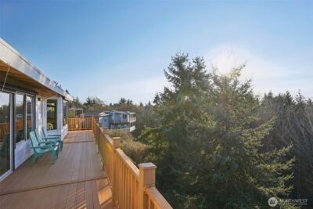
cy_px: 104
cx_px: 156
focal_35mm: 17
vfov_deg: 70.5
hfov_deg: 93.3
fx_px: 148
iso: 100
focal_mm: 17
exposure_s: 1/125
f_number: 8
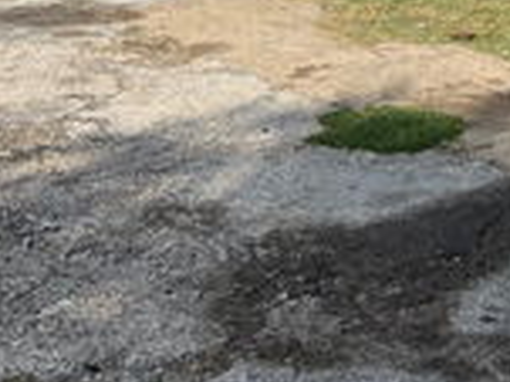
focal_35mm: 88
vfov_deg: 16.0
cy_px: -98
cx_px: 689
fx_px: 1295
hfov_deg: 20.1
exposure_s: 1/5882
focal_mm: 5.7
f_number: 1.5
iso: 50
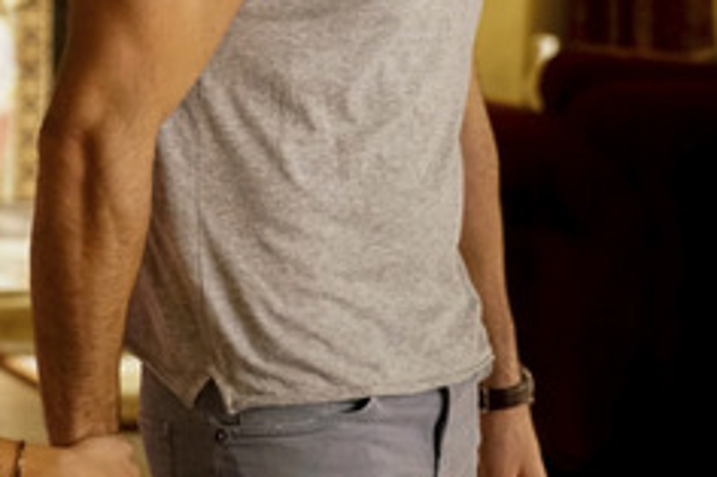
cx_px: -82
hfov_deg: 11.1
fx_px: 3622
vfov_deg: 7.5
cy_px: 24
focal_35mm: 182
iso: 5000
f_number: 2.8
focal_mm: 55
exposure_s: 1/125
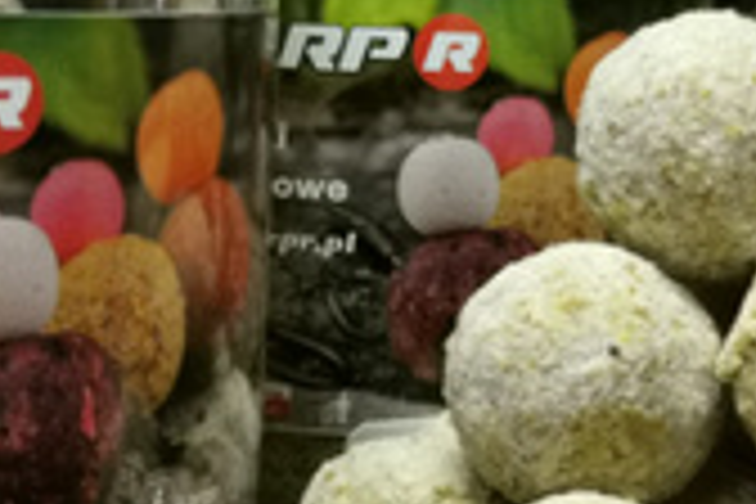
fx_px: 2457
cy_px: 178
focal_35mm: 117
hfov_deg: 17.5
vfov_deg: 11.7
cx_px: 351
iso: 250
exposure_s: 1/50
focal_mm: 5.58
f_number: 4
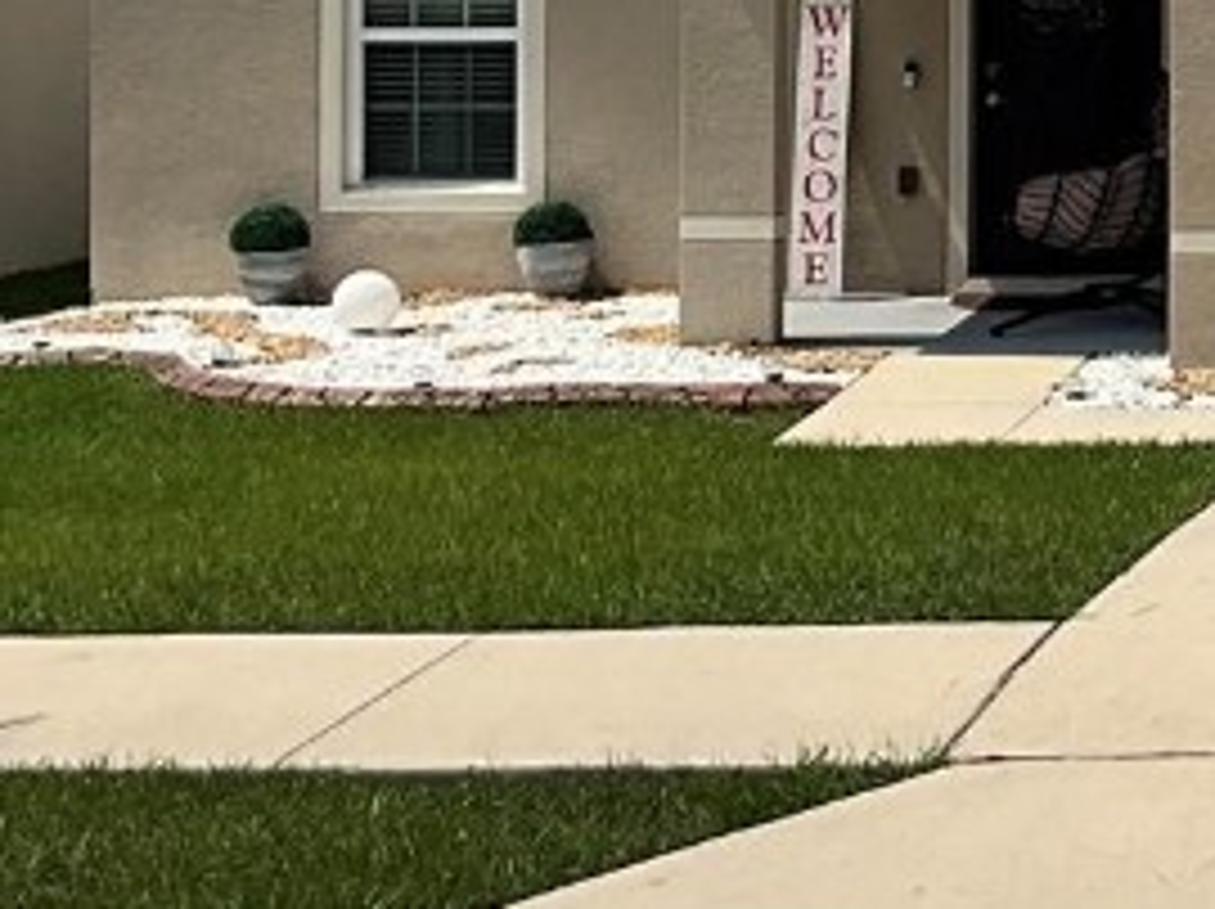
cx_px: 1512
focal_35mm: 110
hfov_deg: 17.0
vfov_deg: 13.2
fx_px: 3858
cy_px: -117
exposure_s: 1/4405
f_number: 1.8
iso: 25
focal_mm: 3
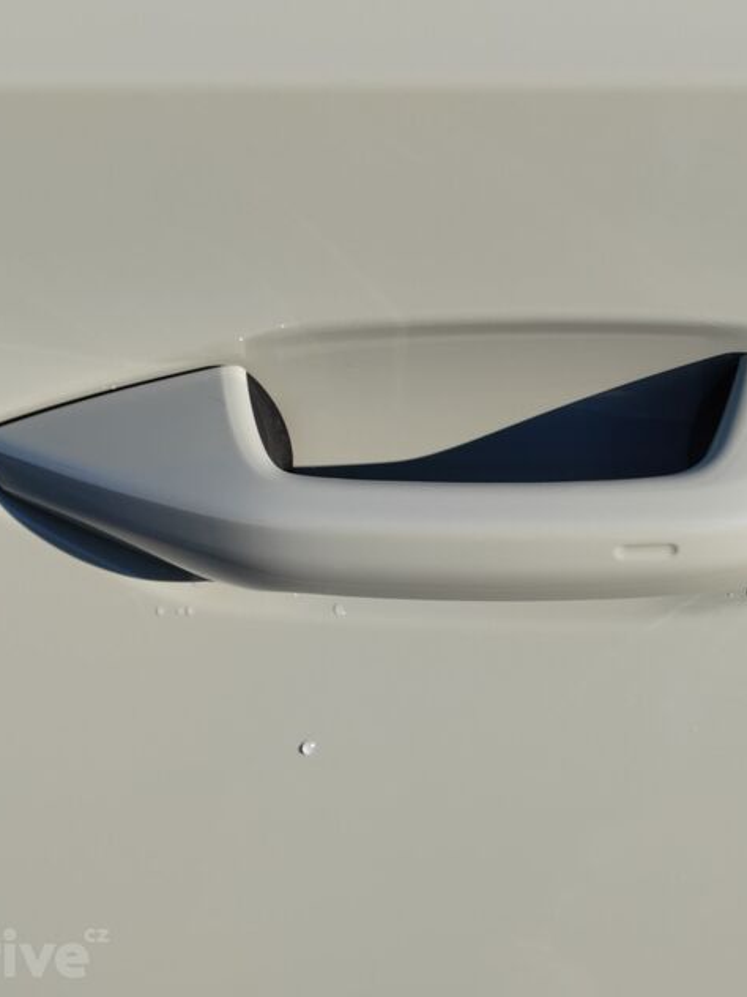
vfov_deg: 26.7
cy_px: 493
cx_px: 578
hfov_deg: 20.0
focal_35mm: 73
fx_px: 2100
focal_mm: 5.52
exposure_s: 1/770
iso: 100
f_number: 1.9
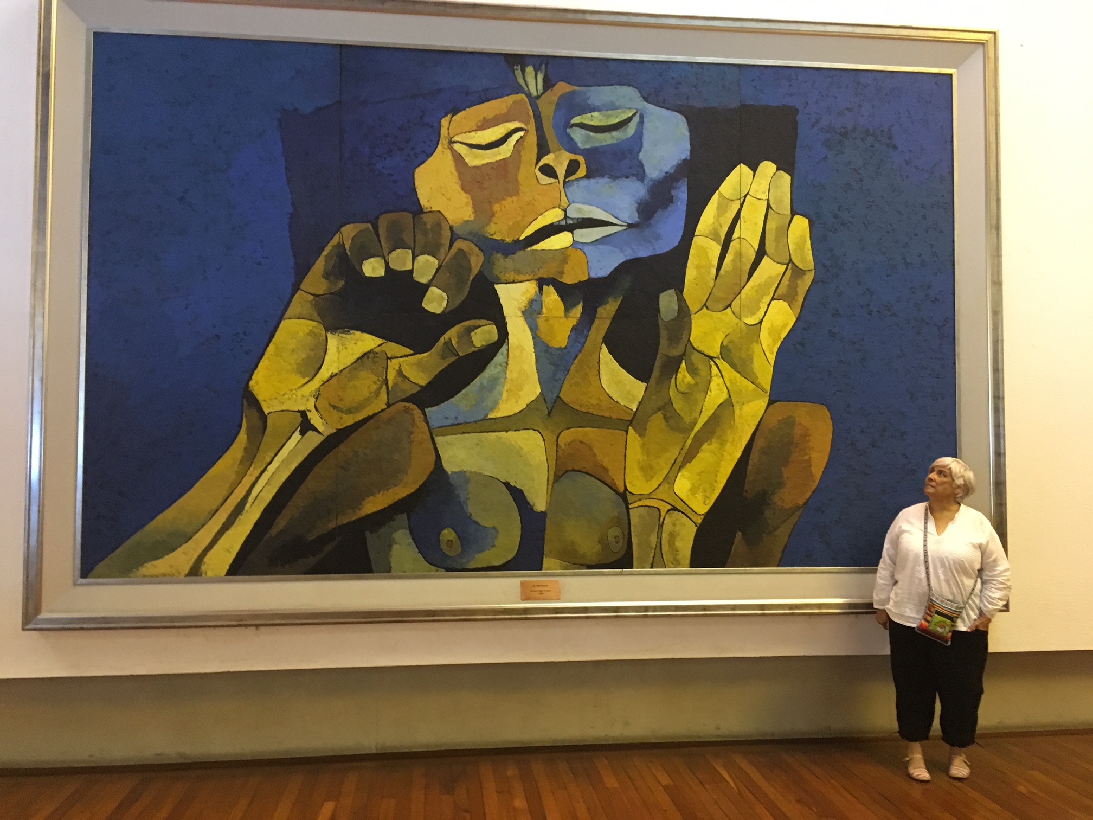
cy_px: 410
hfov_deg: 61.7
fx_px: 916
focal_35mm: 29
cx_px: 546
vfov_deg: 48.2
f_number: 2.2
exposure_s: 1/20
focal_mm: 4.15
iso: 200
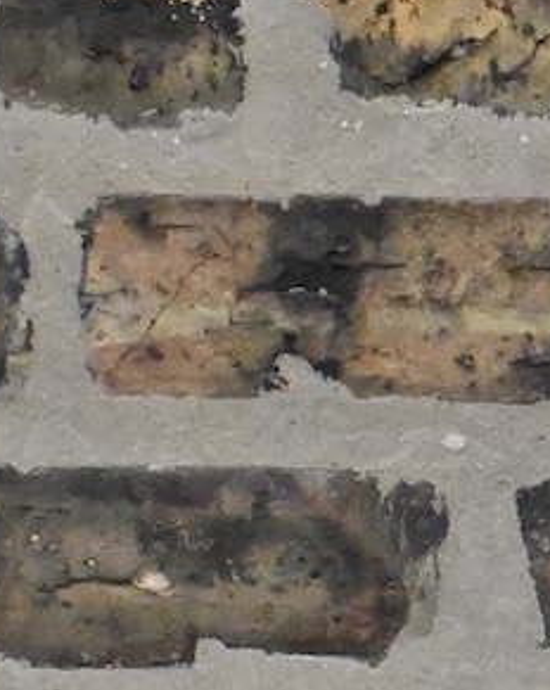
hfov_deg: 5.6
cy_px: 386
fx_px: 5157
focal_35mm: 253
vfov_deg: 7.7
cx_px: 1797
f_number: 9
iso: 12800
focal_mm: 29
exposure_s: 1/800
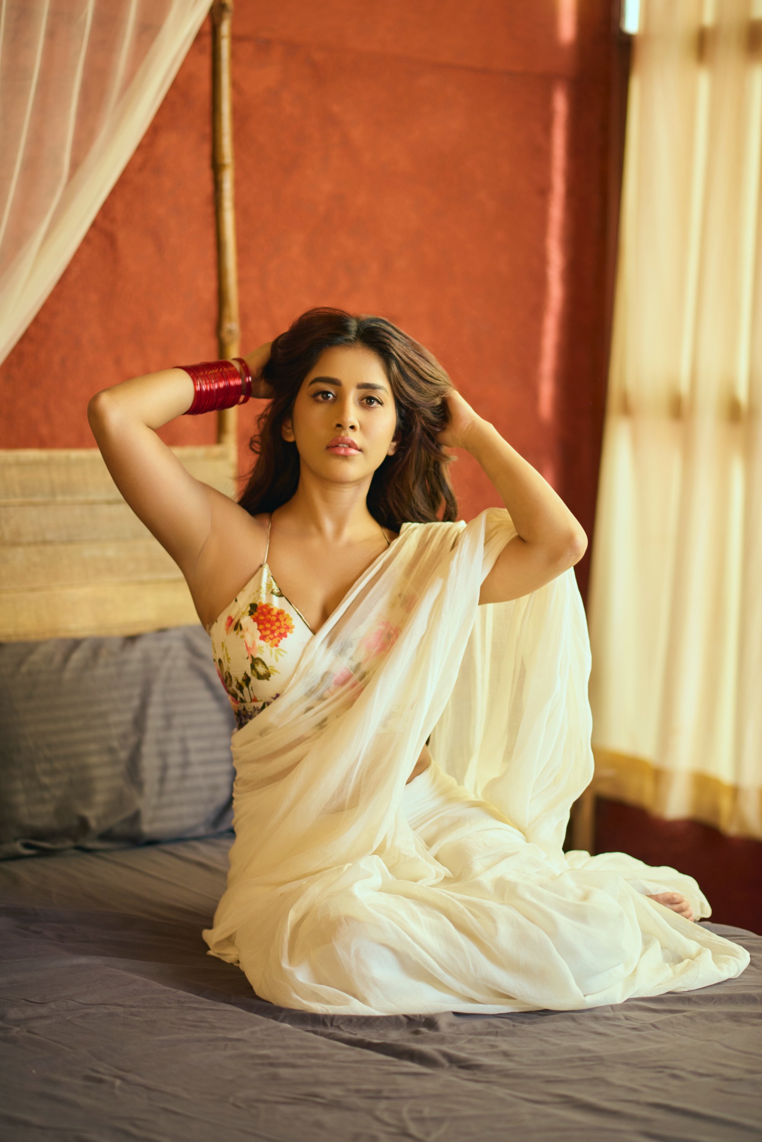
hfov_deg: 16.1
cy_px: 571
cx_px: 381
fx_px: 2697
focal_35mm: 85
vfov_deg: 23.9
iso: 640
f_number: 2
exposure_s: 1/100
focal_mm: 85
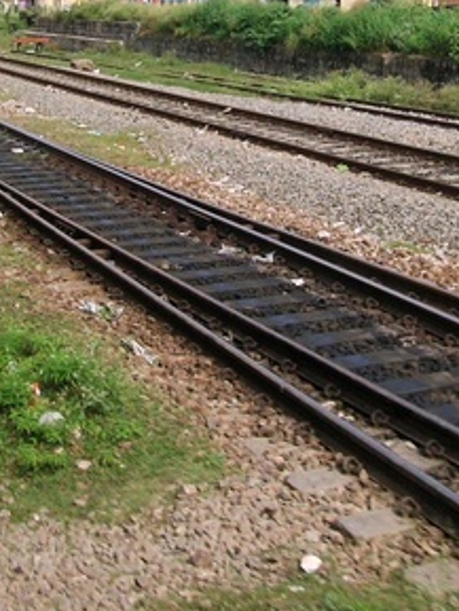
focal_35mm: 62
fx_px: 1095
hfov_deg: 23.6
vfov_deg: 30.5
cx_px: 275
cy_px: 131
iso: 50
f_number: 6.3
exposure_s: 1/198
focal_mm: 5.8
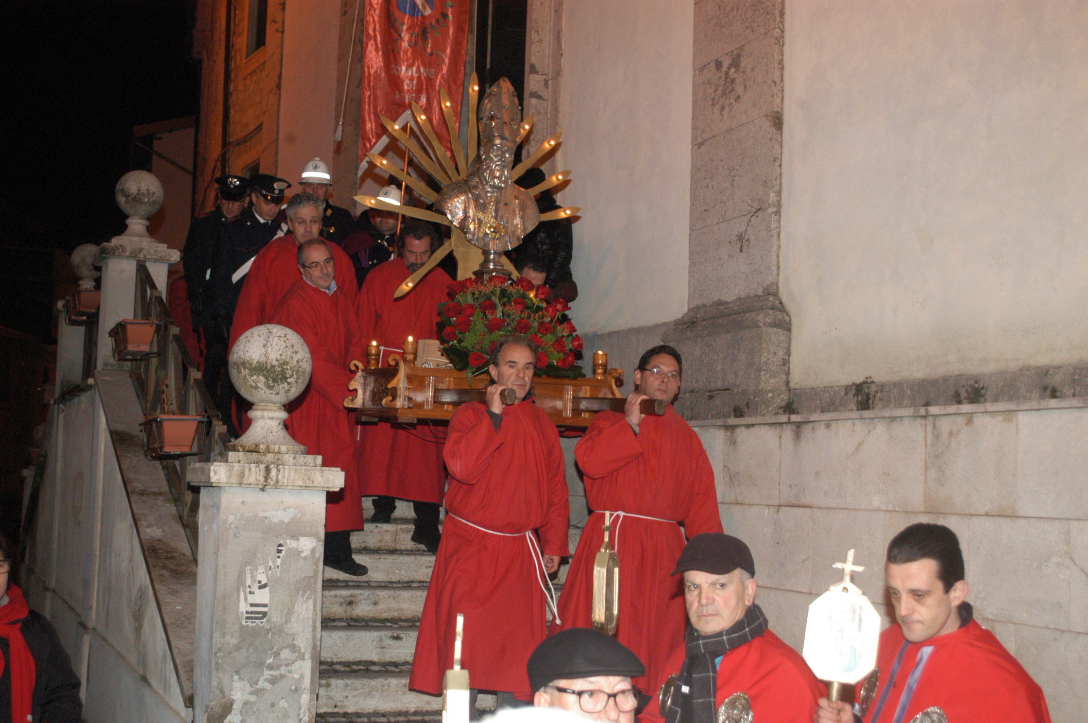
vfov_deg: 28.0
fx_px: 1449
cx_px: 544
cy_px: 362
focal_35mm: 48
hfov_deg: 41.2
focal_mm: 32
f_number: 5
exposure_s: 1/125
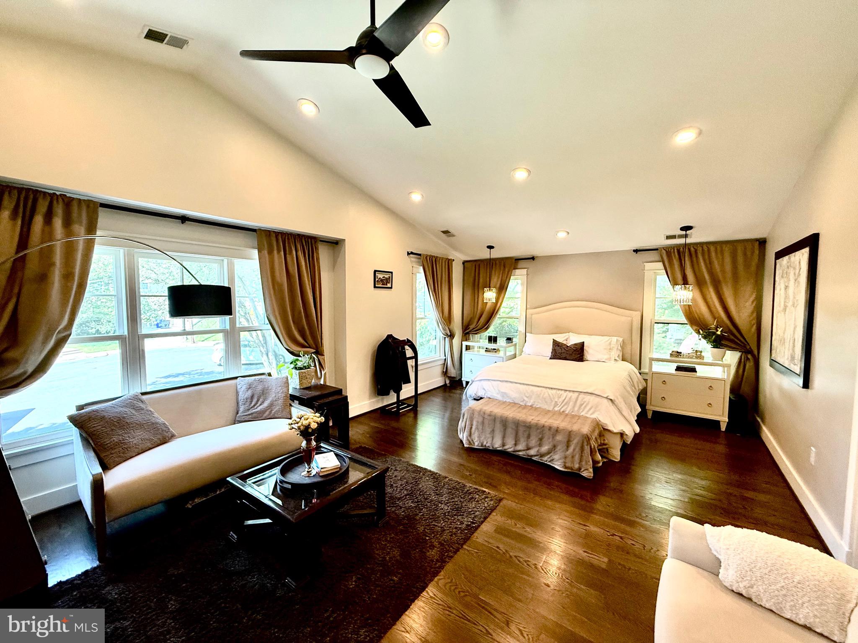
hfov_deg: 102.1
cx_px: 429
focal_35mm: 14
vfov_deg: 85.7
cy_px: 322
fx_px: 347
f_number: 2.2
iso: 320
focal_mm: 2.22
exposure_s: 1/120
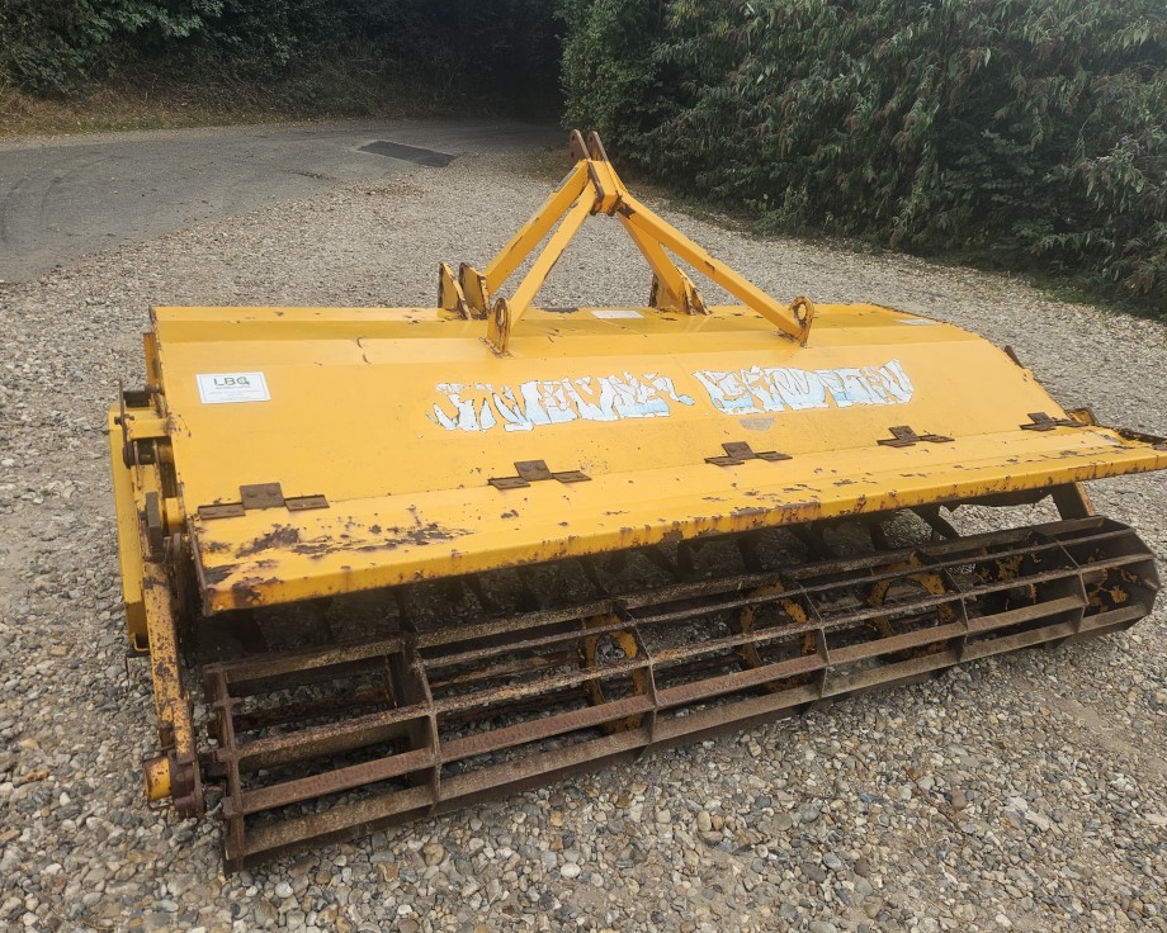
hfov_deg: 68.1
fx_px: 863
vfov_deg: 56.8
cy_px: 480
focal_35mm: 25
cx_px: 597
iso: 25
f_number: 1.8
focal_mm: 5.4
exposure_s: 1/180
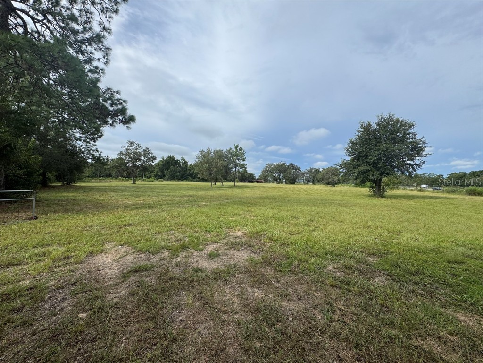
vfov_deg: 85.7
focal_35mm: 14
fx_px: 195
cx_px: 242
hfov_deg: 102.1
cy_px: 182
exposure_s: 1/2415
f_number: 2.2
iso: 50
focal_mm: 2.22
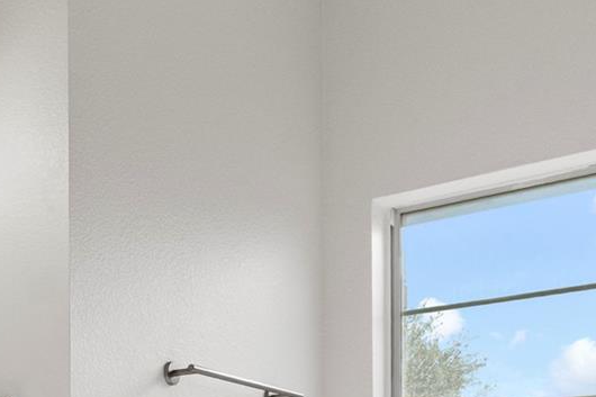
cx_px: 93
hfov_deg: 33.2
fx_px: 960
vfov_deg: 20.0
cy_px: 604
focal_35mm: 58
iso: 250
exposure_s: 1/20
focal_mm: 10
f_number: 11
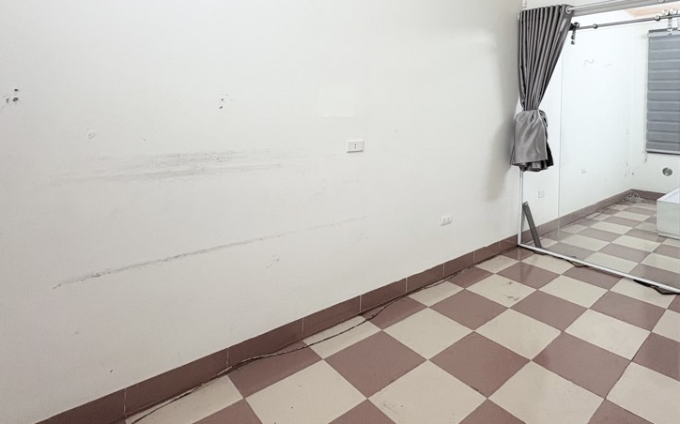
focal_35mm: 21
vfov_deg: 54.3
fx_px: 389
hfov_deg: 80.0
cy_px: 101
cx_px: 445
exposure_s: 1/100
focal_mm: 2.22
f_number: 2.2
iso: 160
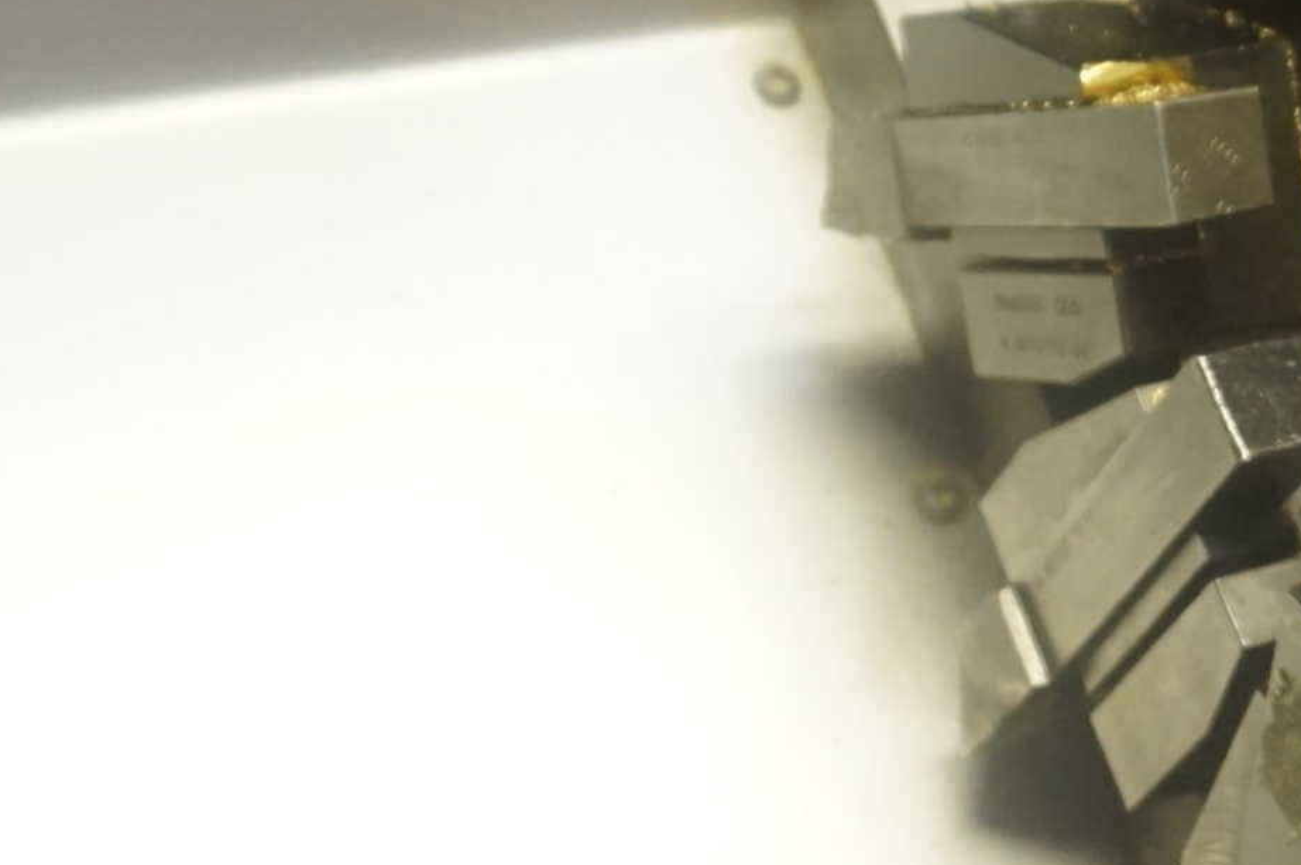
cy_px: 306
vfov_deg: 16.0
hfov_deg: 22.3
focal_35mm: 85
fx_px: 3069
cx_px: 1497
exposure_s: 1/60
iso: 1600
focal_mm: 16
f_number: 3.5
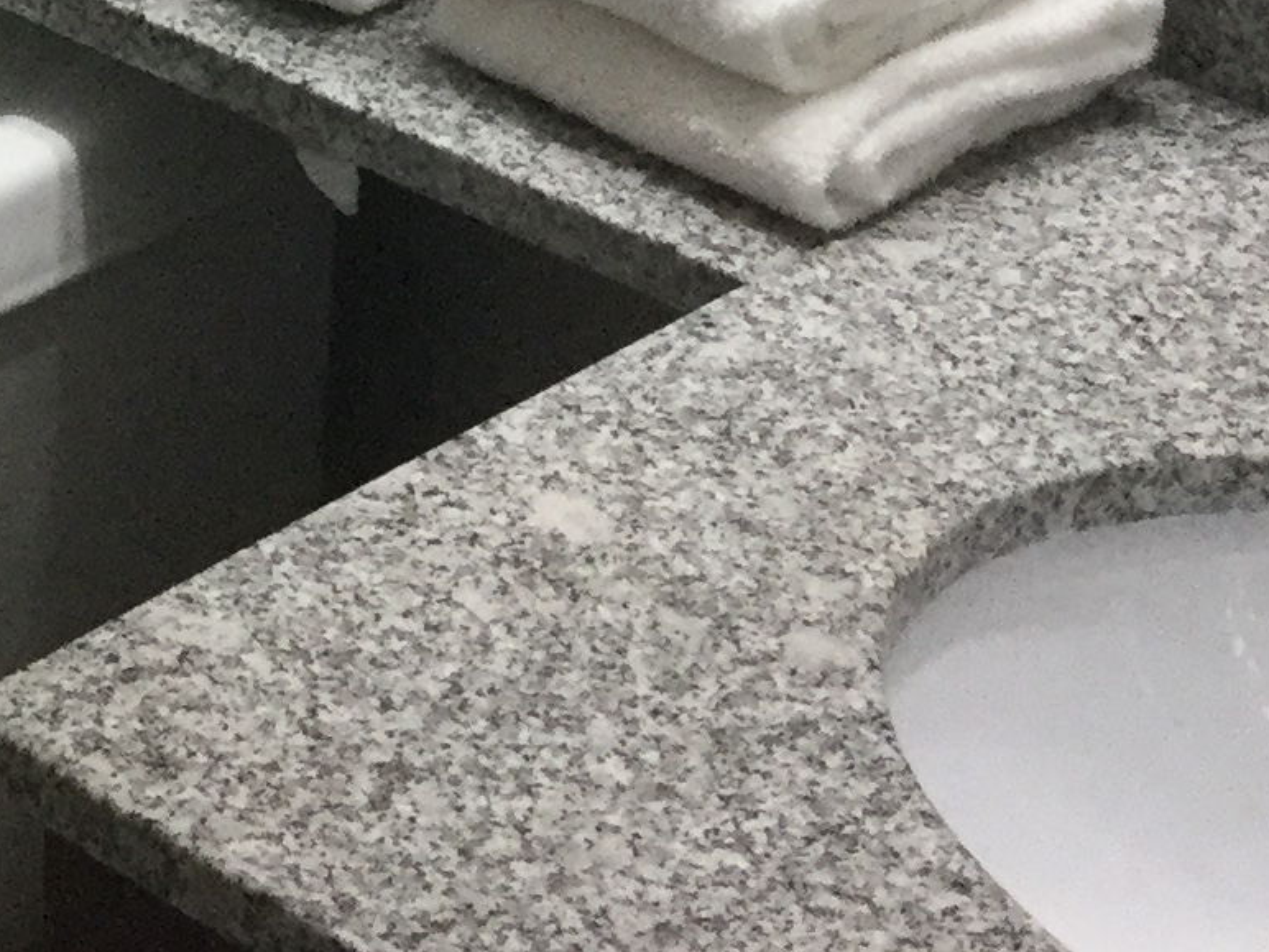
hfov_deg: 14.5
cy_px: -1033
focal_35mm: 131
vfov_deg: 10.3
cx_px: -352
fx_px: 4802
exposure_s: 1/30
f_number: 2.4
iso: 40
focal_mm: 3.3
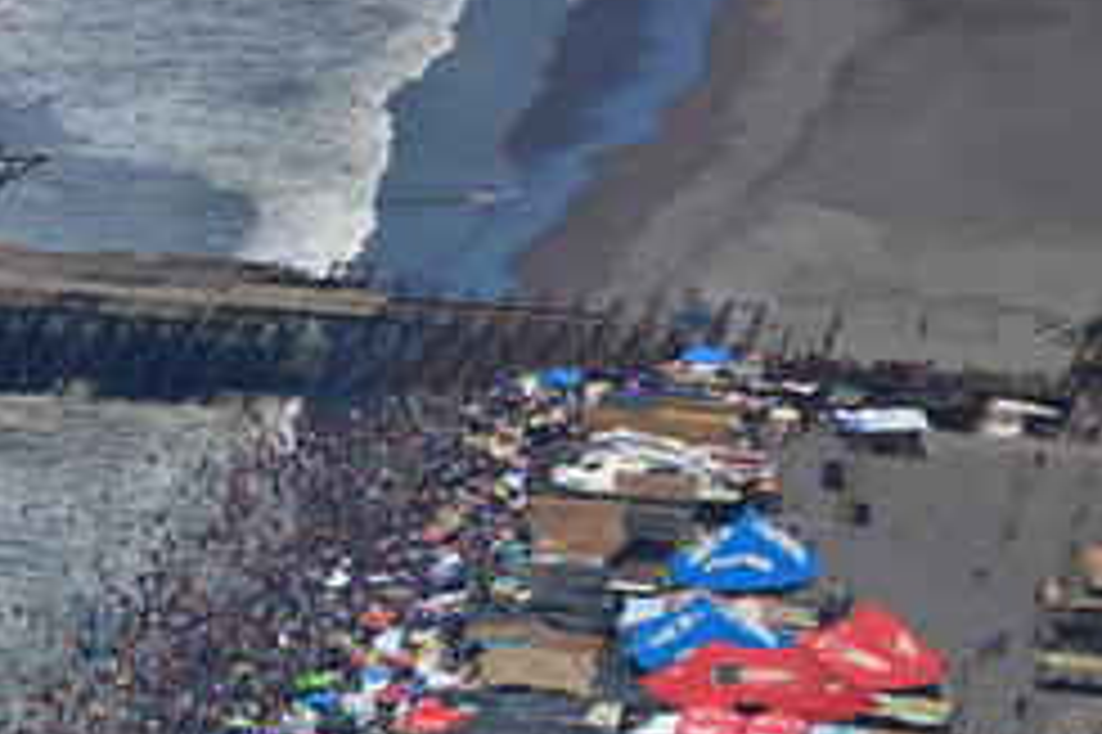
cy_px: 678
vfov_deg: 3.6
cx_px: 180
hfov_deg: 5.5
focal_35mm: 377
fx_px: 11532
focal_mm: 185
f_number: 4
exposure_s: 1/1600
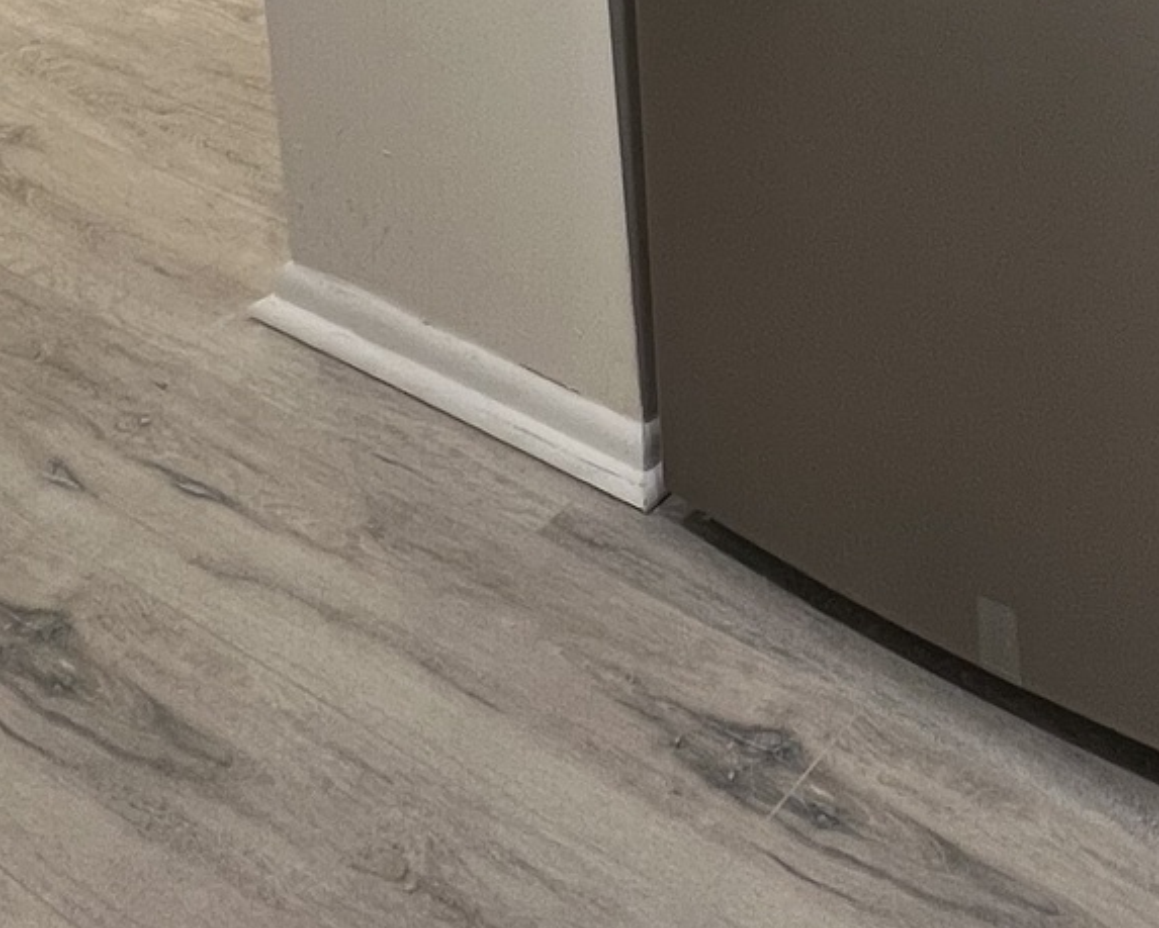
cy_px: -544
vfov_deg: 22.8
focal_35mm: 51
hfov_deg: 34.0
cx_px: 1112
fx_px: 1750
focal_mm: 1.57
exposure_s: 1/60
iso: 160
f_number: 1.8
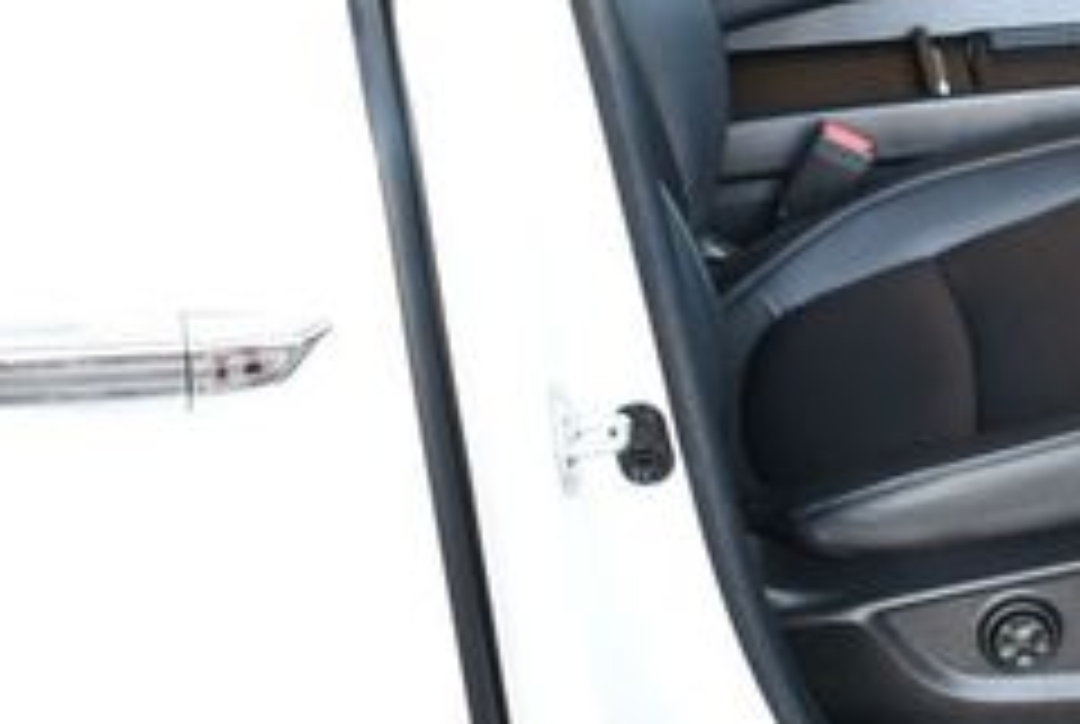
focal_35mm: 96
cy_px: 63
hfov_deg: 19.9
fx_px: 2885
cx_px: 1310
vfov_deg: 14.2
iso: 800
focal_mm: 18
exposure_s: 1/160
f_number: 3.5
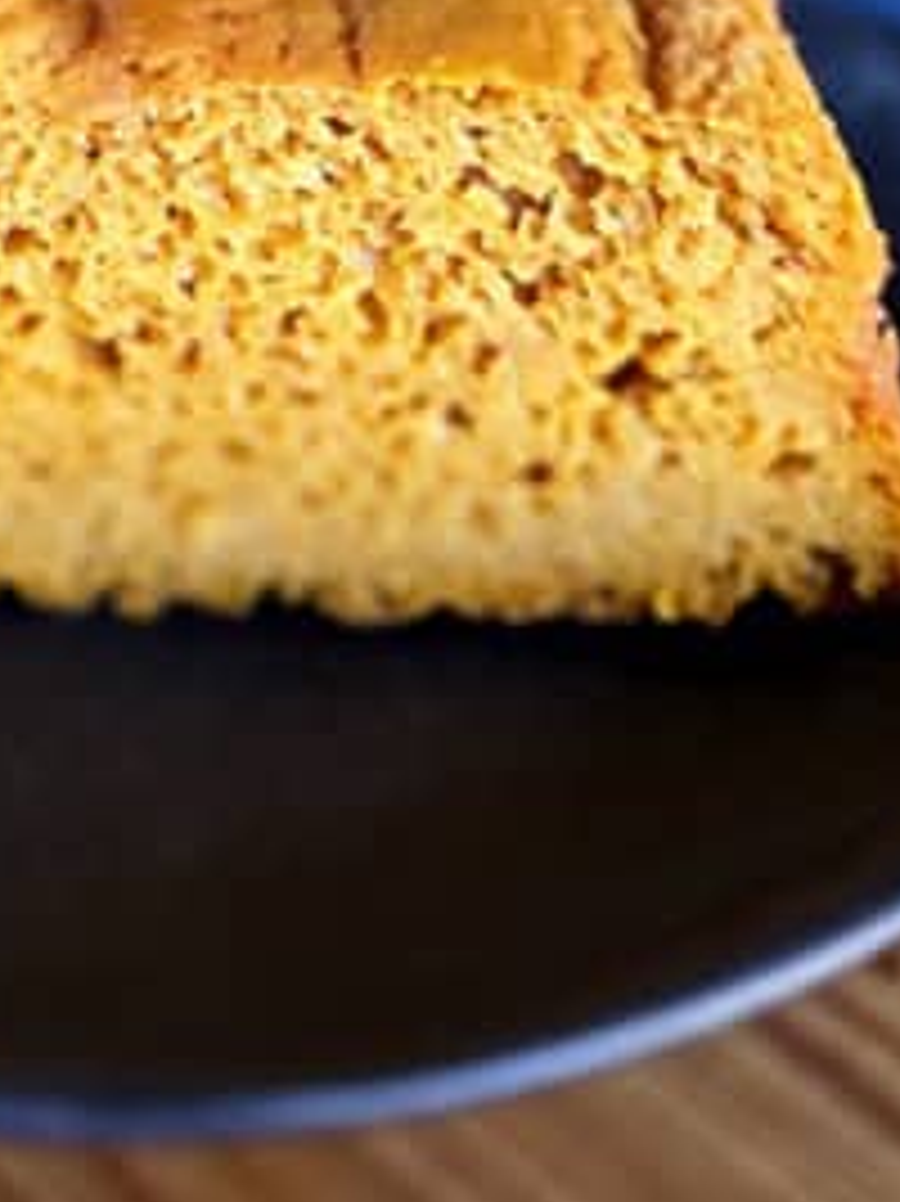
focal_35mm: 69
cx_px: 140
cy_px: -347
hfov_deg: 21.0
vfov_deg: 24.7
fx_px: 2394
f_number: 1.7
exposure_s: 1/120
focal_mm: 6.3
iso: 800
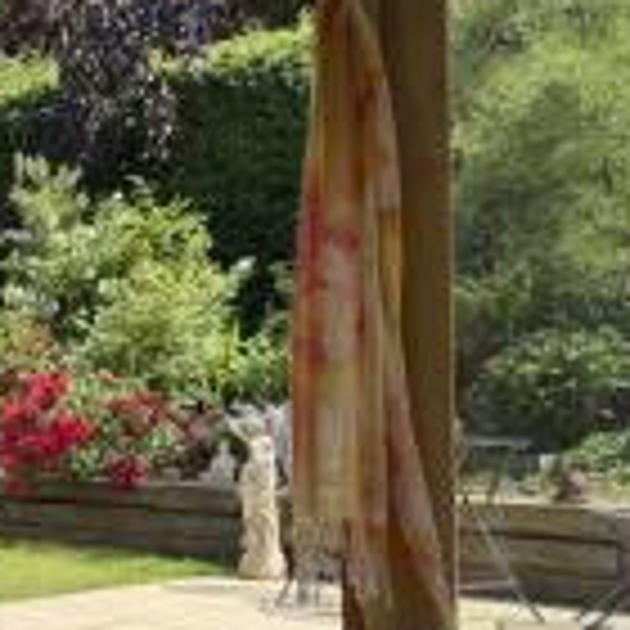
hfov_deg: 23.6
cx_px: -196
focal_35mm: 64
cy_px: 367
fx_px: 1318
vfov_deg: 26.8
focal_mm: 6.76
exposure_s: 1/1689
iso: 80
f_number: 1.78
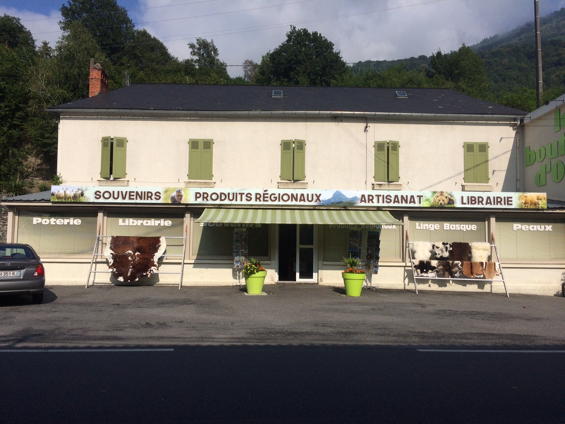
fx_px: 473
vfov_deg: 48.2
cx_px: 282
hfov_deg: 61.7
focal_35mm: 29
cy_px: 212
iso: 40
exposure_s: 1/5128
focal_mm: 4.15
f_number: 2.2
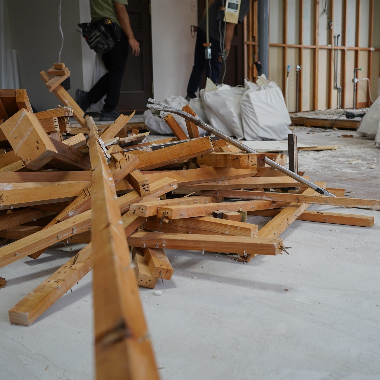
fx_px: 559
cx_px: 246
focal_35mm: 45
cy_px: 190
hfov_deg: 37.2
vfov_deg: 37.6
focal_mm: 35
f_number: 6.3
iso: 800
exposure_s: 1/40
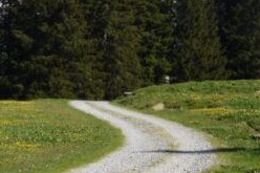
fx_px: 895
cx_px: -73
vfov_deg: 11.0
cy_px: 33
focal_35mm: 124
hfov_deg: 15.7
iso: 100
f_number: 8
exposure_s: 1/250
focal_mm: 20
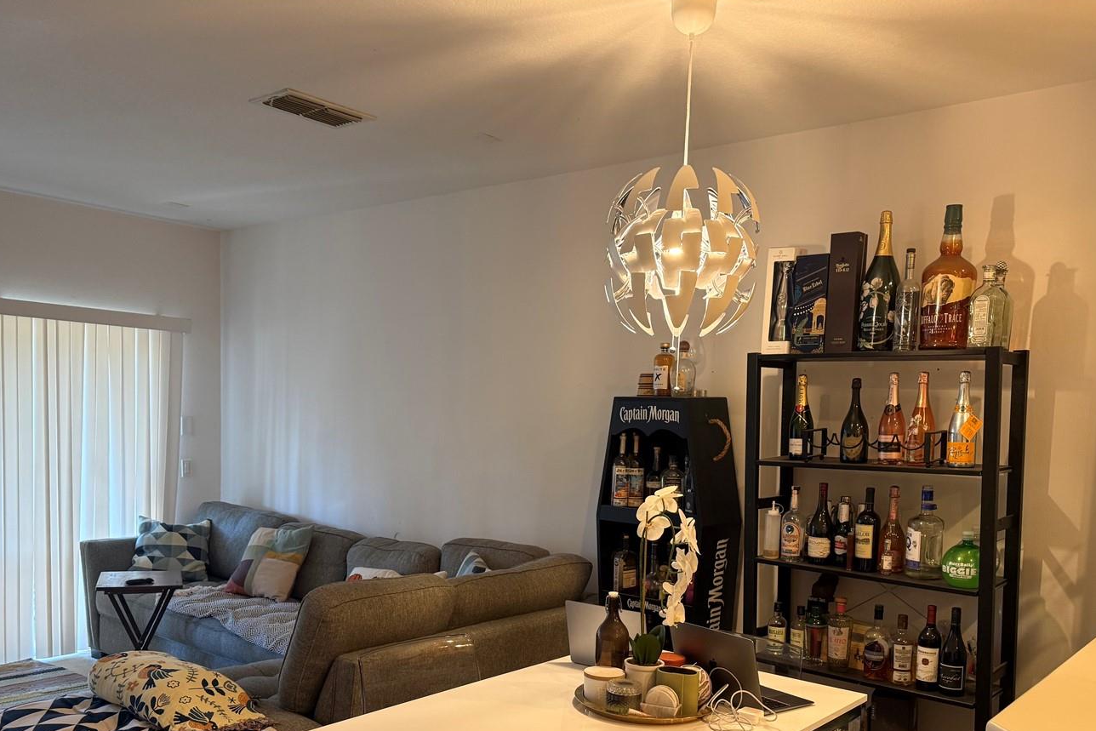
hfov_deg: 60.3
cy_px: 504
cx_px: 547
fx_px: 944
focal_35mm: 31
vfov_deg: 41.6
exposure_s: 1/60
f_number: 1.78
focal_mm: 6.76
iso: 200
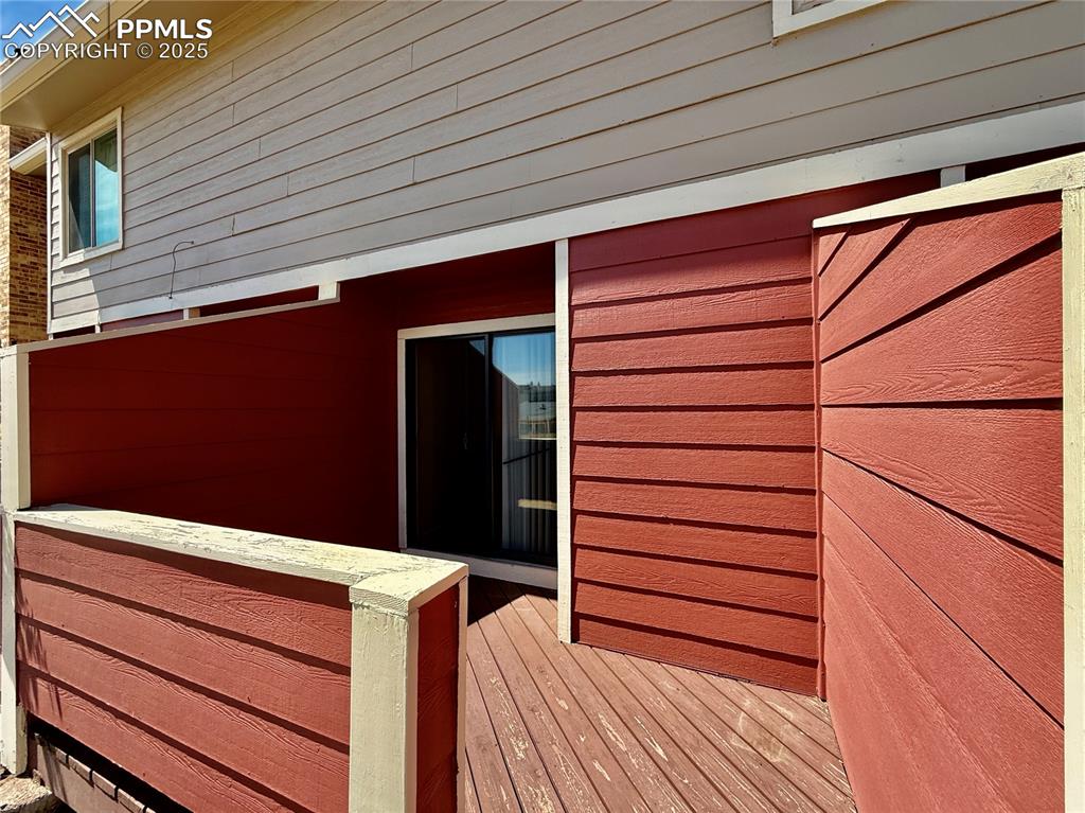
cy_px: 406
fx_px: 439
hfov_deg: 102.1
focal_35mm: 14
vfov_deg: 85.6
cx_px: 542
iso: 64
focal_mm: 2.22
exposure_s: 1/955
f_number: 2.2
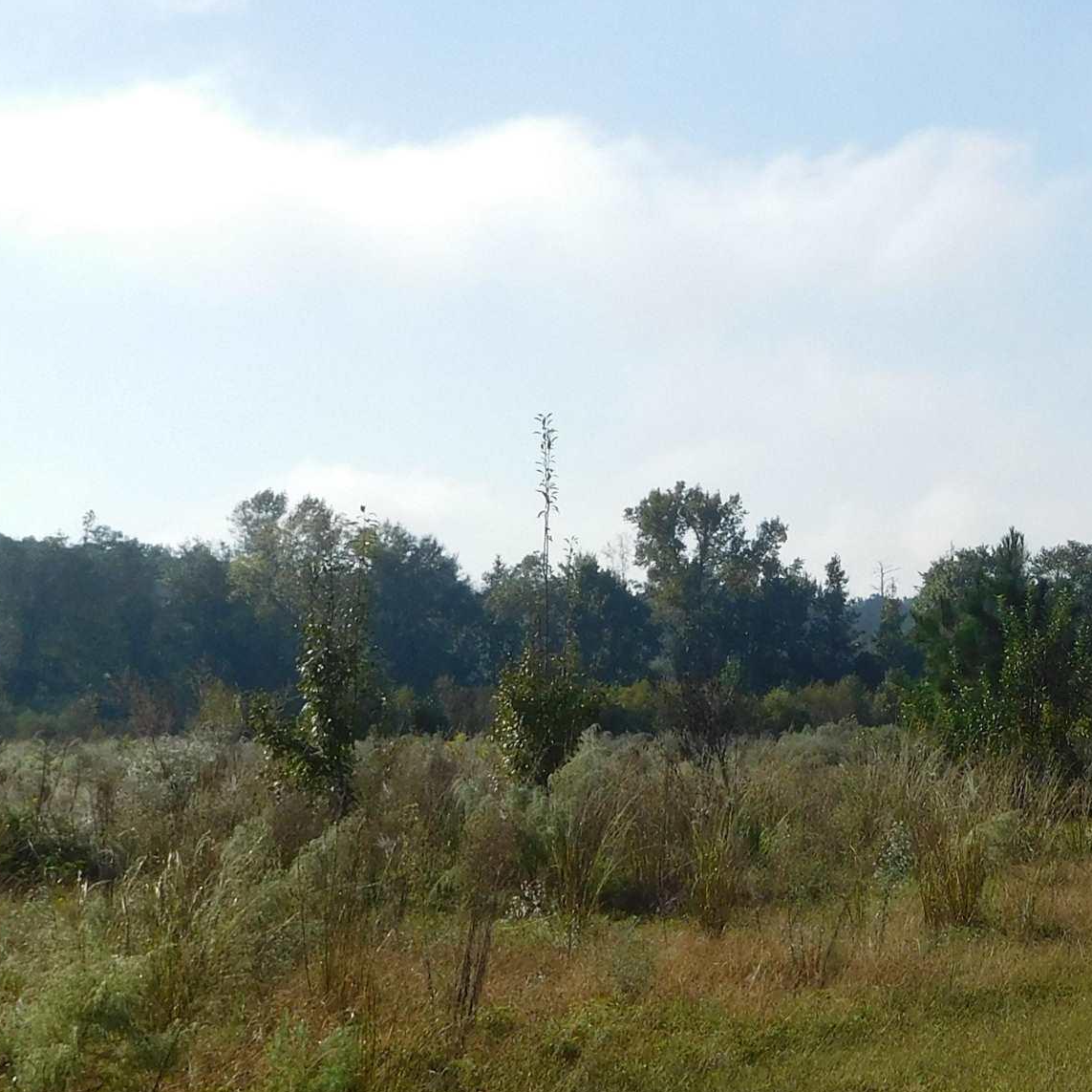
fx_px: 2712
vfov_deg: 22.8
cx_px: 1270
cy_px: 563
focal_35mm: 76
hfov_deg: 21.3
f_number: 7.2
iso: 125
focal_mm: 5.7
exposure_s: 1/500
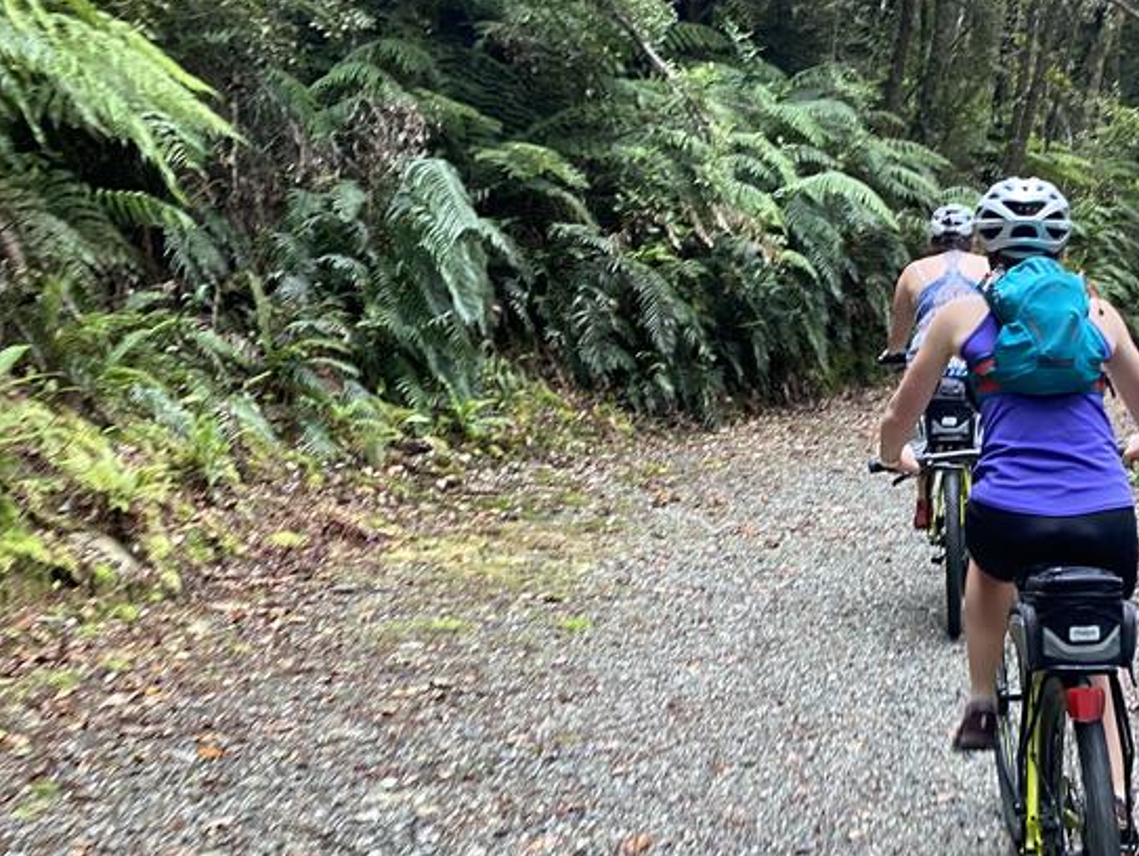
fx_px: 1613
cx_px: 868
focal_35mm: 49
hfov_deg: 37.8
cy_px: 459
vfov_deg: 29.7
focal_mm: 4.25
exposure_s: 1/75
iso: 125
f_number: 1.8
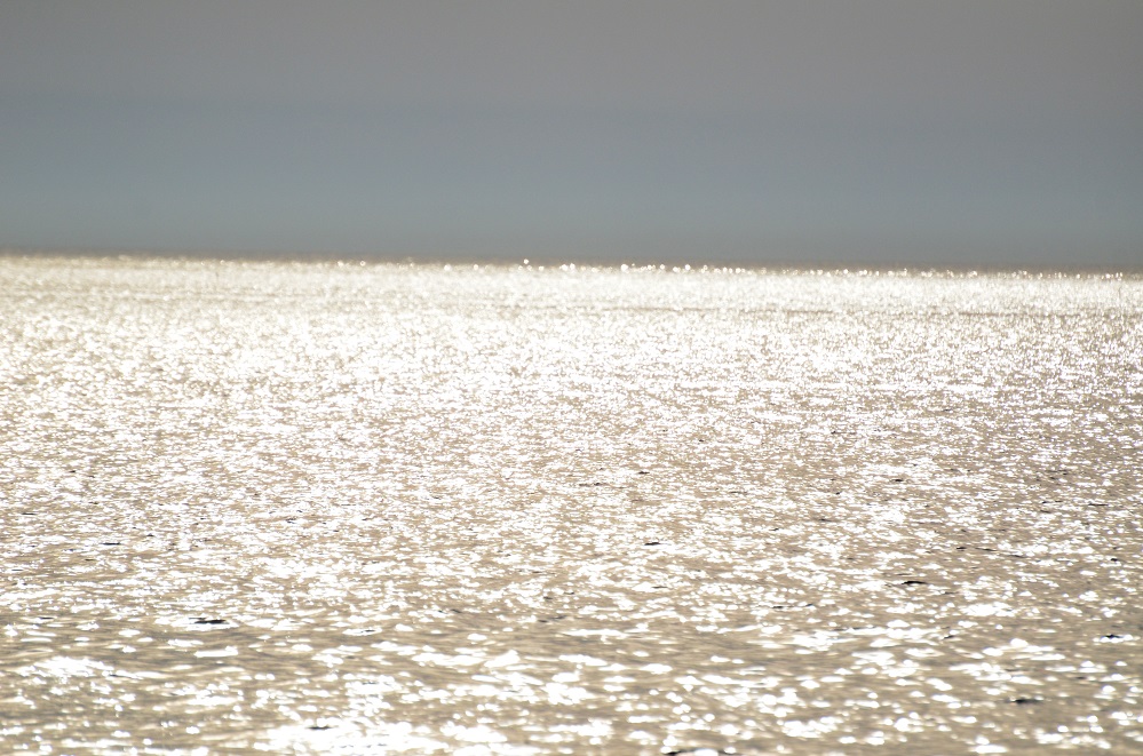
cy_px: 378
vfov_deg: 3.0
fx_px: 14253
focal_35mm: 450
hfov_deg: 4.6
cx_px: 572
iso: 500
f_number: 5.6
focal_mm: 300
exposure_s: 1/8000
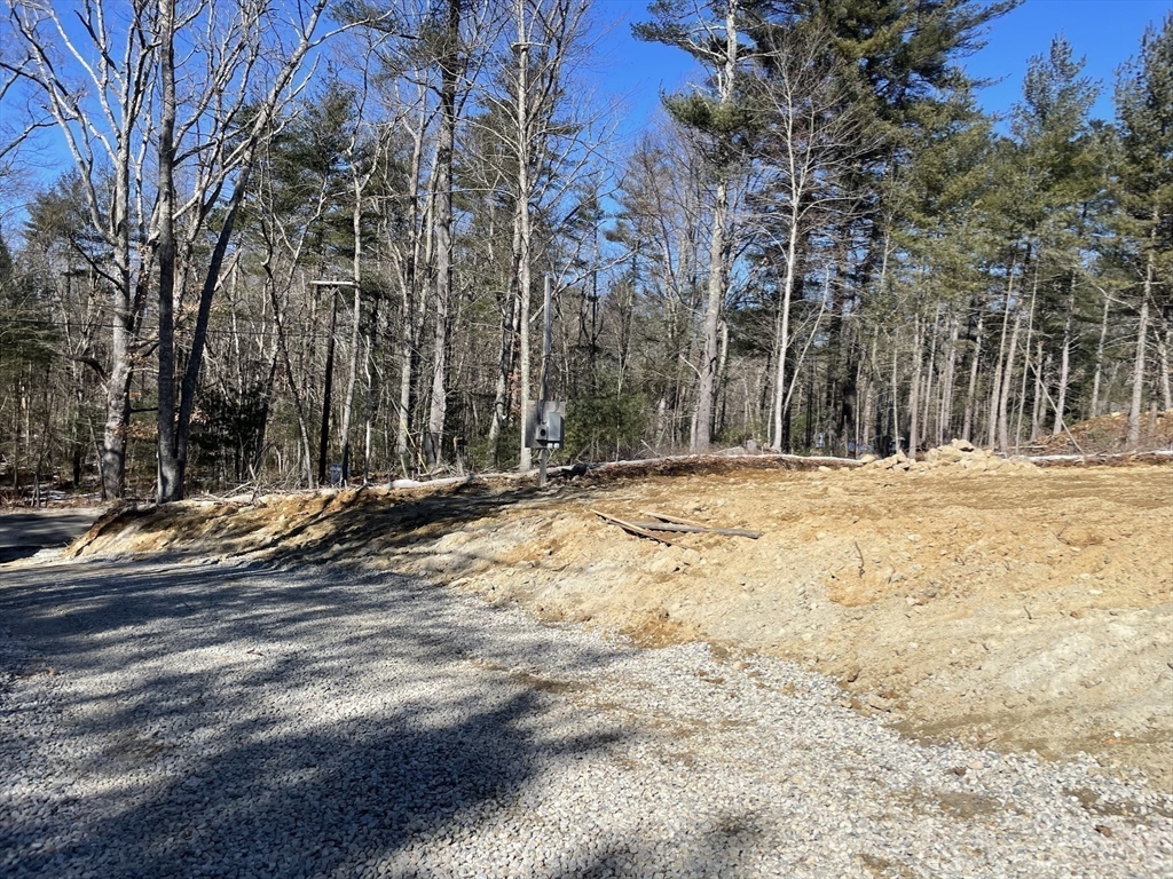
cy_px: 440
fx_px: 881
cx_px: 586
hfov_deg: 67.3
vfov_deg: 53.1
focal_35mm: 26
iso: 32
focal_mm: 4.2
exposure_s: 1/3610
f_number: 1.6
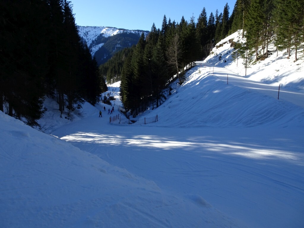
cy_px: 114
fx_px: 211
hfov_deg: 71.6
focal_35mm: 24
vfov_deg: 56.8
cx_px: 152
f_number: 3.5
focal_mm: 4.1
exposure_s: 1/500
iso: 80
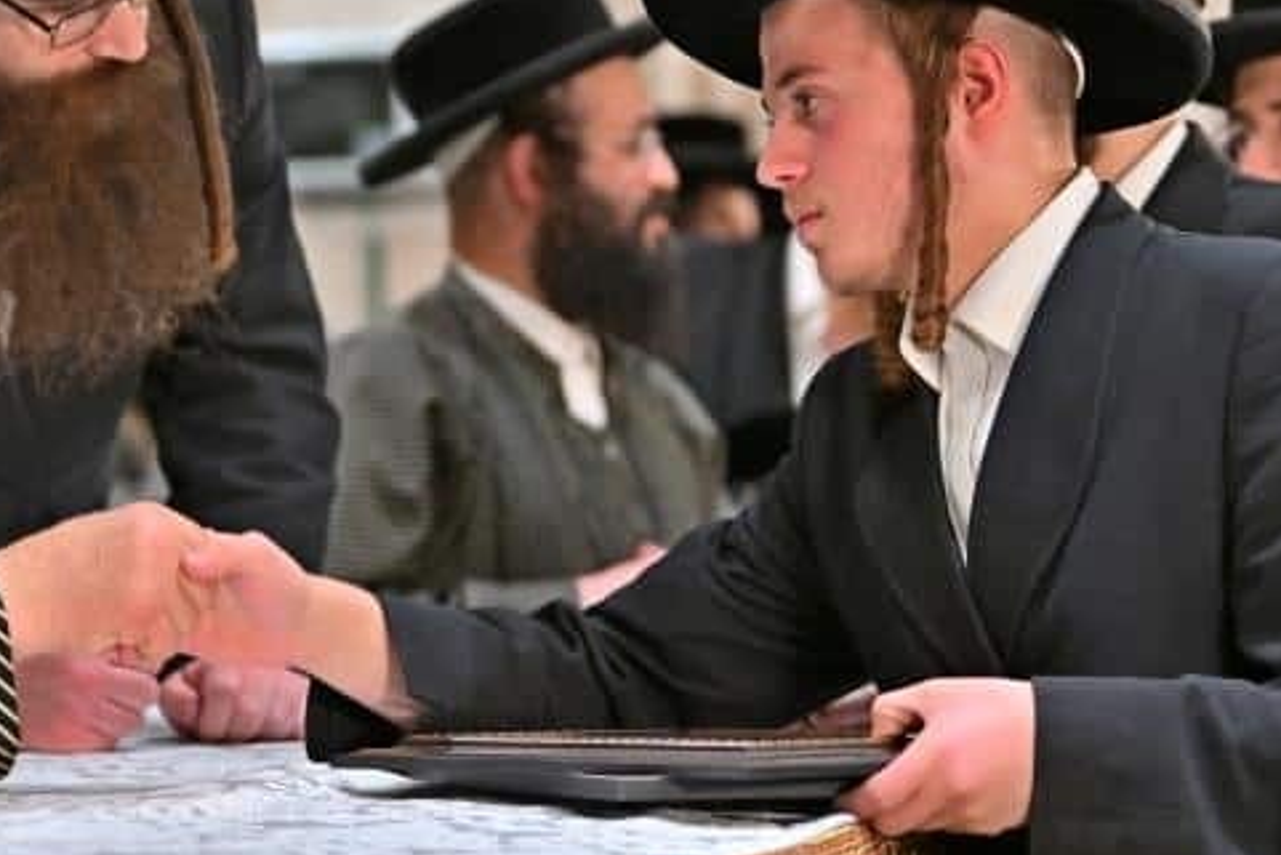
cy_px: 262
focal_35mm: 149
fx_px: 5303
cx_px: 242
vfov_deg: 9.2
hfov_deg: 13.7
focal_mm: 70
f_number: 2.8
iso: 640
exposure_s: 1/160
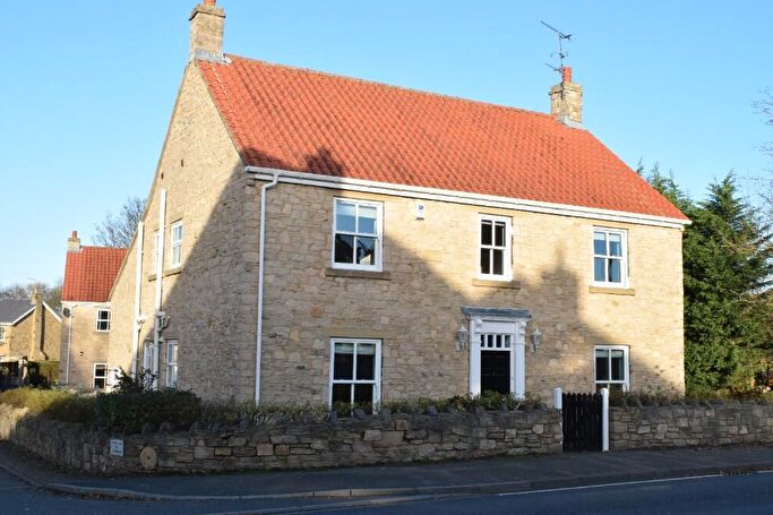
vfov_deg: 33.4
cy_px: 260
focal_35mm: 40
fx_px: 859
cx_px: 387
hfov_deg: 48.5
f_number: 20
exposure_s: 1/200
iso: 800
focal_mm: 26
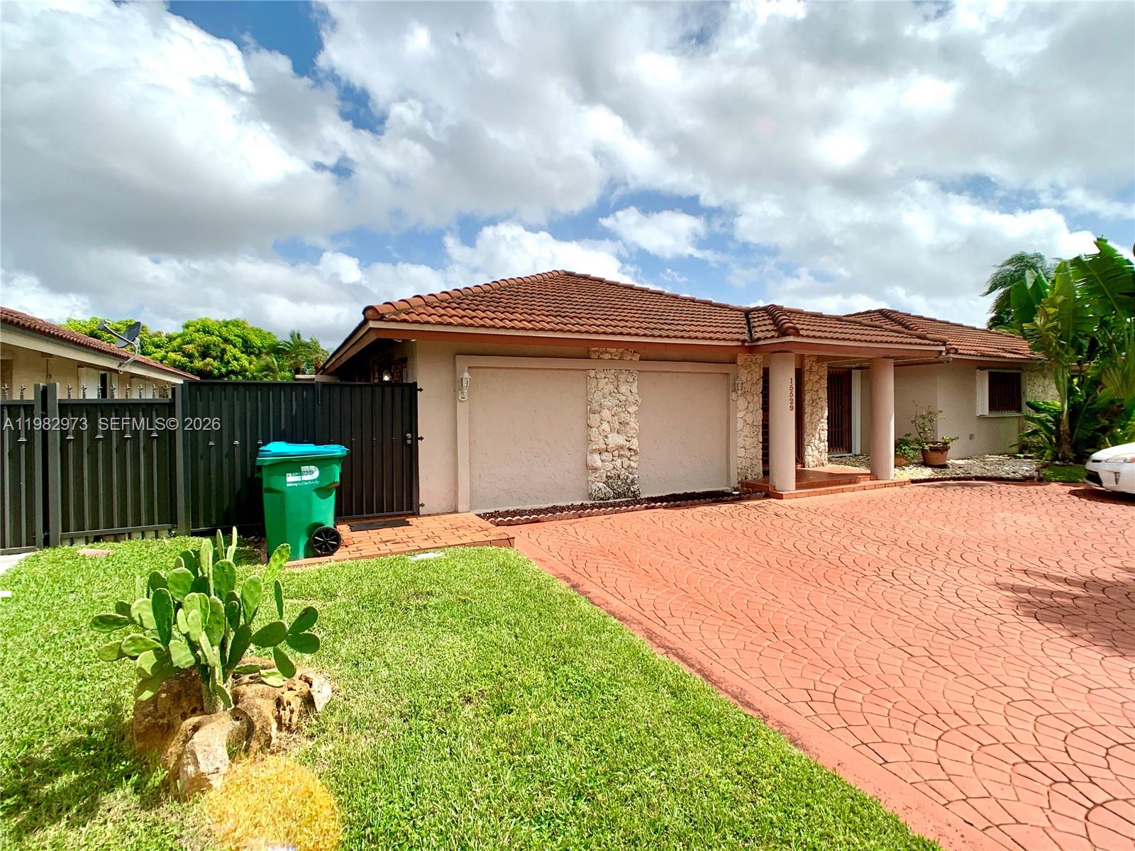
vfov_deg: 53.1
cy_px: 426
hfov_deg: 67.3
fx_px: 852
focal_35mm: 26
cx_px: 568
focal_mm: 4.25
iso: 25
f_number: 1.8
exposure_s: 1/4098
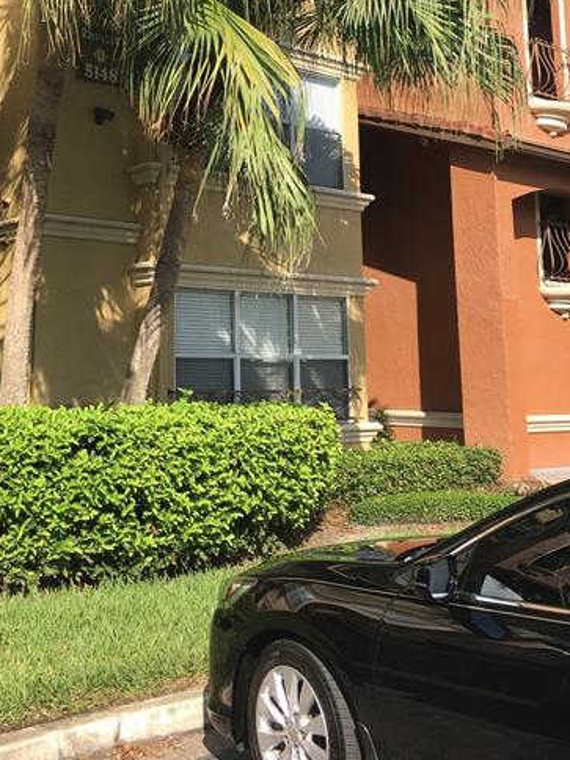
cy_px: 170
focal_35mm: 46
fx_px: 1010
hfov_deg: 31.3
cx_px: 196
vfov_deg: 39.8
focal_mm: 4.15
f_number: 2.2
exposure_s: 1/1068
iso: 25
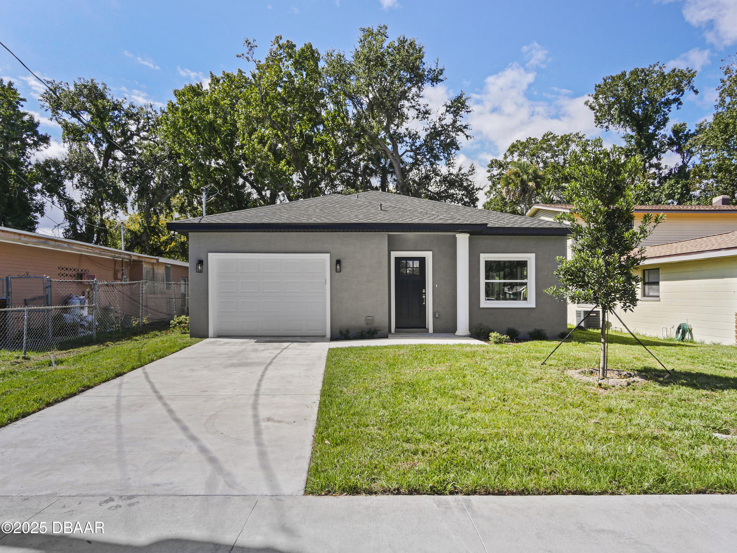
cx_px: 368
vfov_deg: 66.0
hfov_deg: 81.7
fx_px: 426
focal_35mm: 20
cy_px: 276
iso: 200
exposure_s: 1/400
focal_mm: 10
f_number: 8
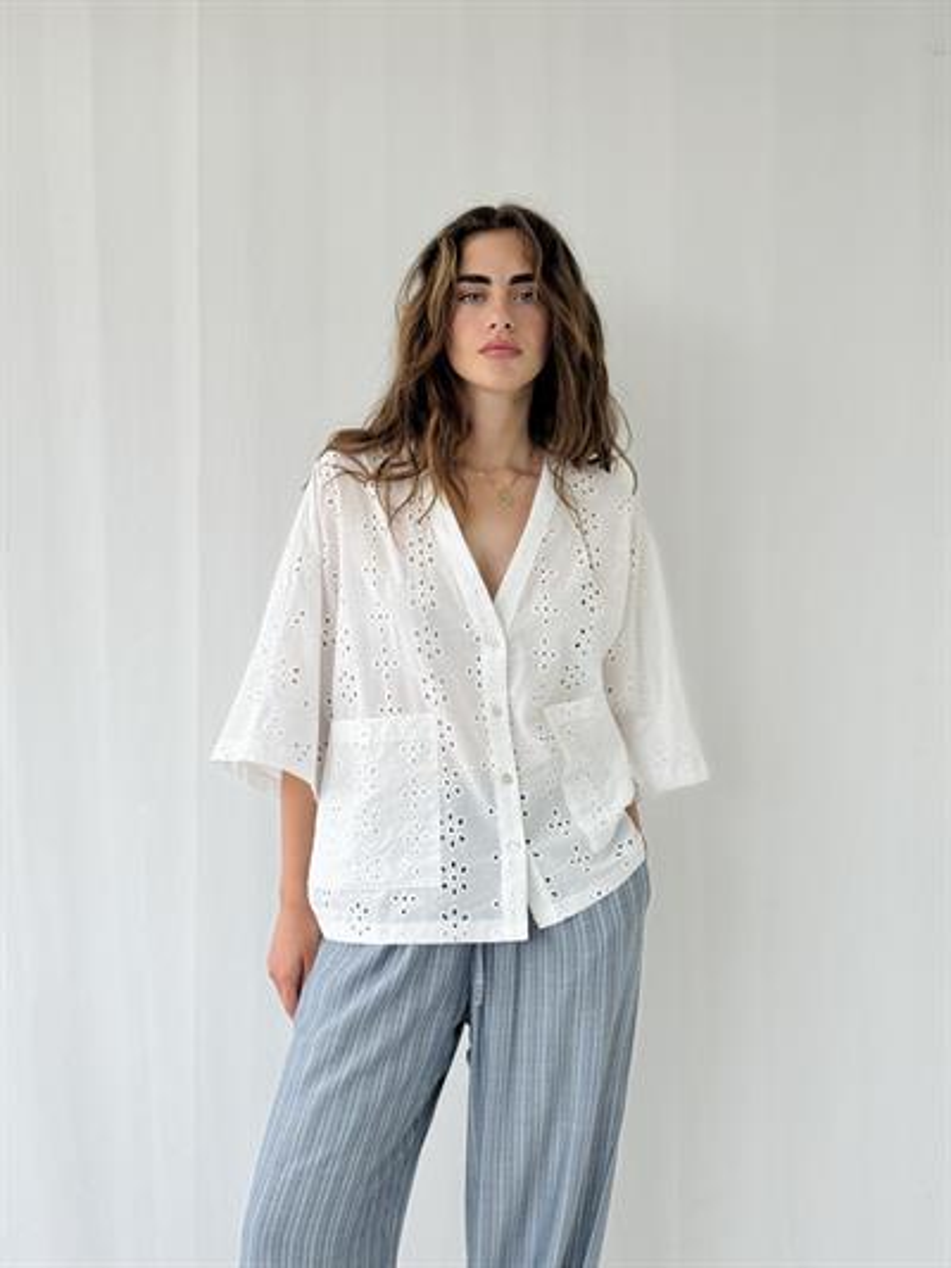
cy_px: 634
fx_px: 1758
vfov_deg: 39.6
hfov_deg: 30.3
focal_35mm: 48
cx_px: 476
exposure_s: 1/484
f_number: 1.78
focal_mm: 6.76
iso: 64
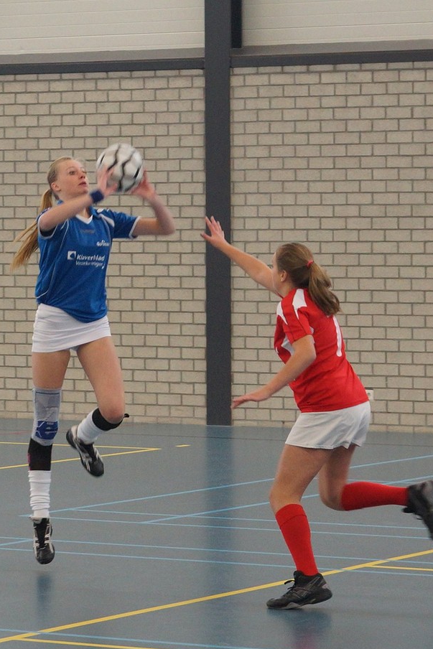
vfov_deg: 23.9
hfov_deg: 16.1
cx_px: 220
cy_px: 344
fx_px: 1533
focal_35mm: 85
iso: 1000
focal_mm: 50
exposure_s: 1/200
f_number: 3.5
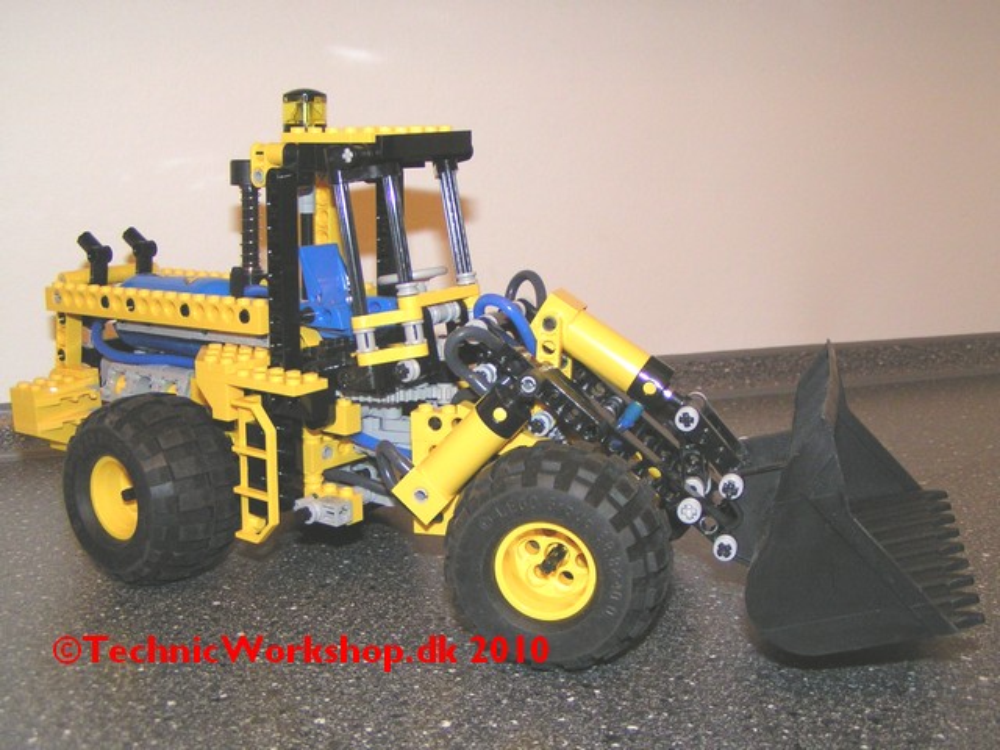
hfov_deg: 49.0
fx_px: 1098
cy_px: 375
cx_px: 500
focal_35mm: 38
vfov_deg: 37.7
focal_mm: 5.8
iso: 200
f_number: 2.8
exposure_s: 1/40
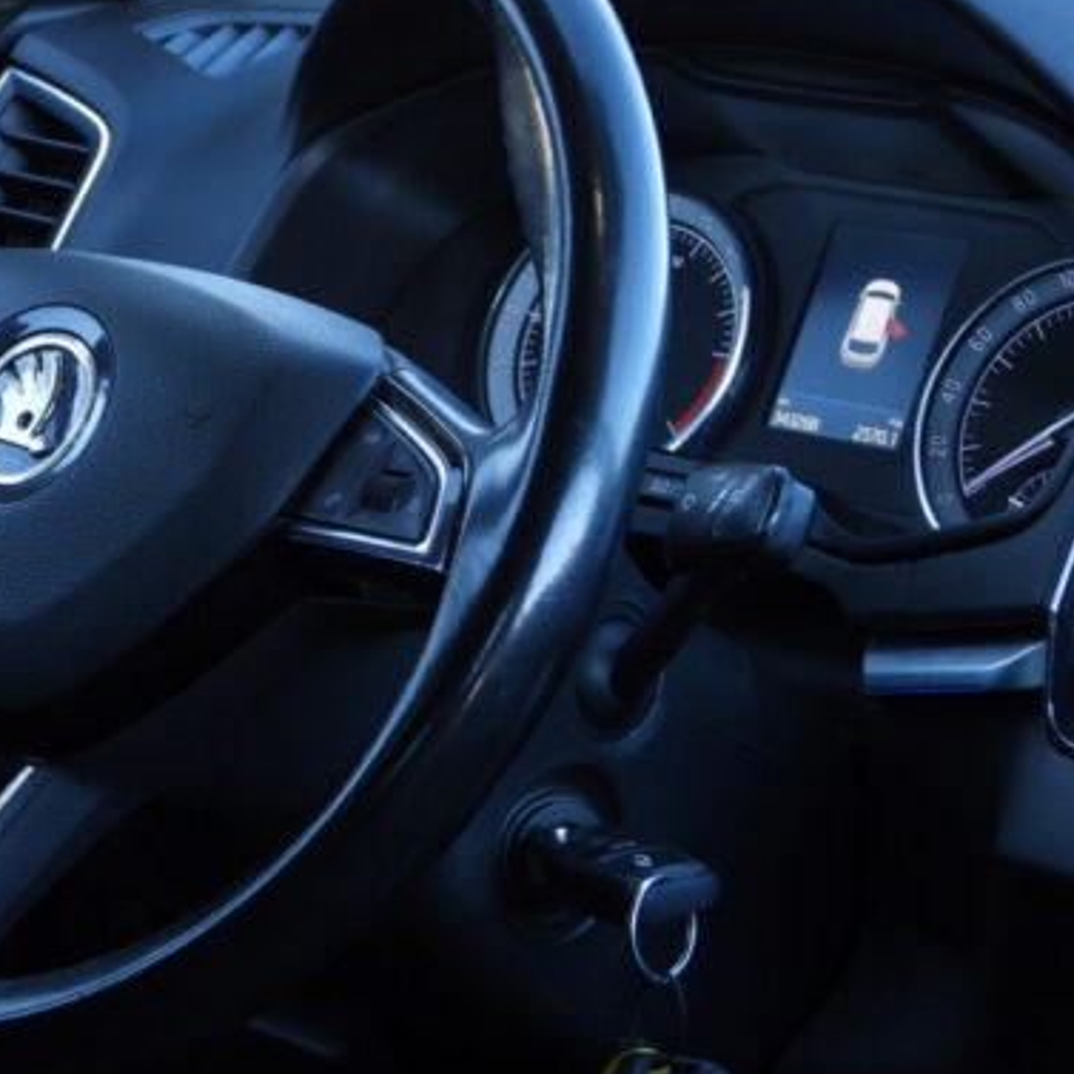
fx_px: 4984
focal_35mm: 142
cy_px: 453
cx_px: 85
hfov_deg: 12.2
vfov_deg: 12.3
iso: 220
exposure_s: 1/60
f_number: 3.5
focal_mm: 15.3
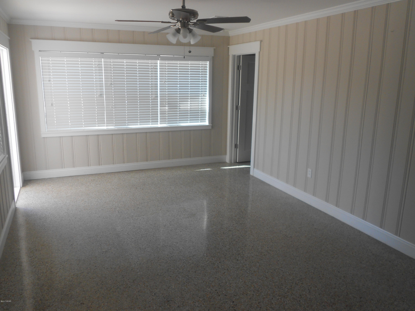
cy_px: 156
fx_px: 348
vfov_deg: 48.2
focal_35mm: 29
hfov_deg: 61.7
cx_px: 208
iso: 80
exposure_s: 1/40
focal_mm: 5.1
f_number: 3.4
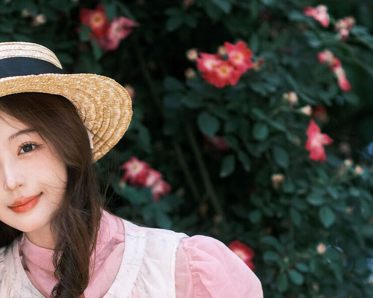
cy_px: 316
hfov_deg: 7.5
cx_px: 131
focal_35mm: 256
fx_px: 2826
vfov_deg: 6.0
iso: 320
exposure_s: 1/2500
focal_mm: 85
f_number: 2
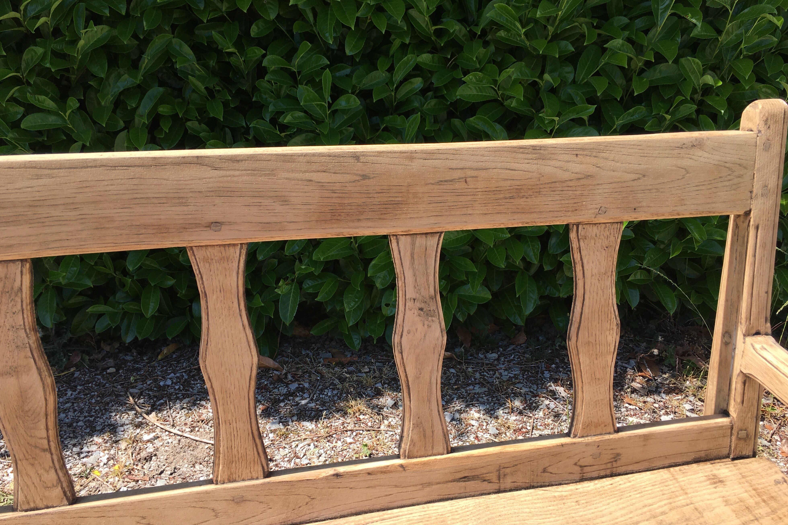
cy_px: 264
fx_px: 678
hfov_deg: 60.3
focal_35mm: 31
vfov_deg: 42.3
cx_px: 389
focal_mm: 4.15
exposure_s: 1/732
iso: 25
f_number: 2.2
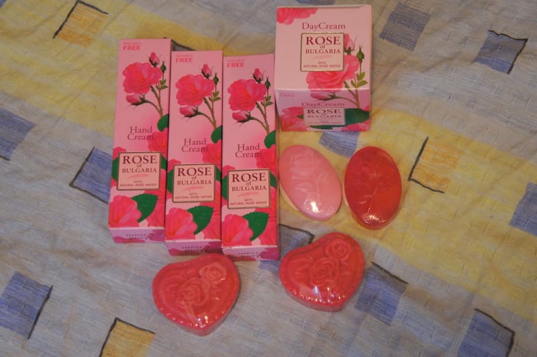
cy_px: 178
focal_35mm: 63
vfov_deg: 21.5
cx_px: 268
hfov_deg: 31.9
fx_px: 939
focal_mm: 42
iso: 1600
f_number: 5
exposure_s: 1/60
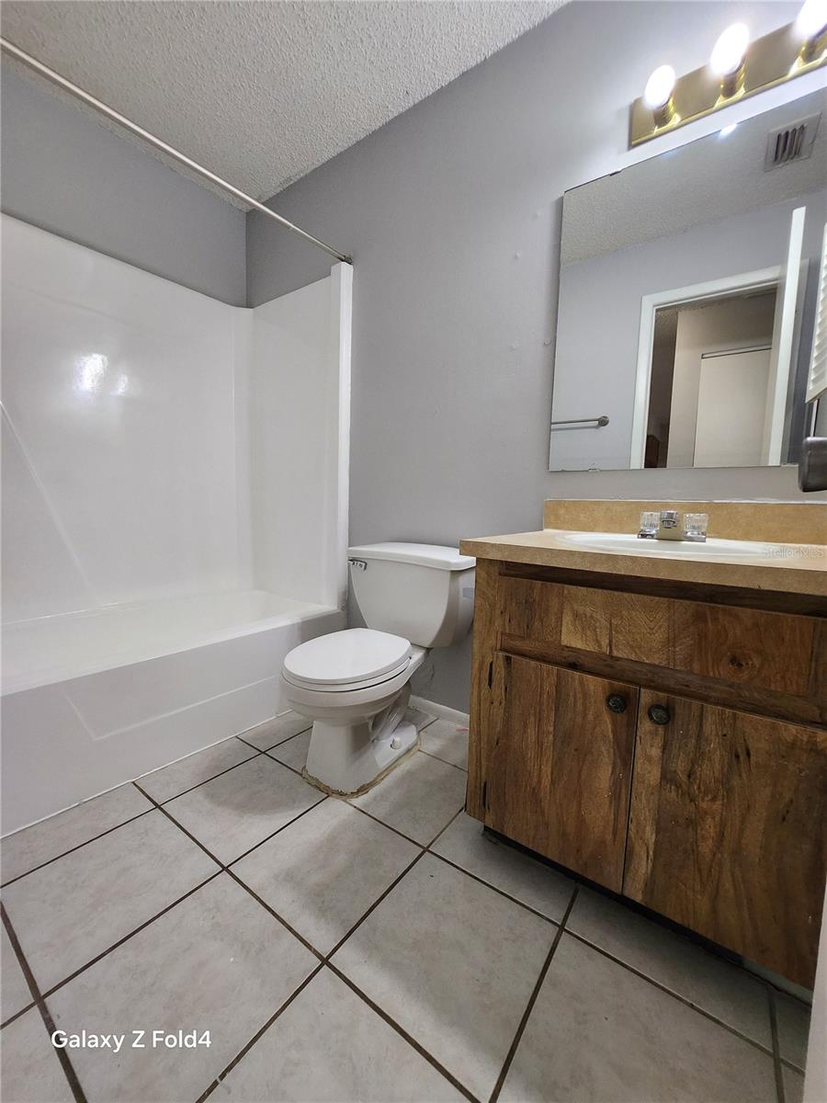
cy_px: 552
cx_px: 414
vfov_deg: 106.2
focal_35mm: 13
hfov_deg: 89.9
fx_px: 414
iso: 125
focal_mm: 1.74
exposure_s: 1/60
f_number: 2.2
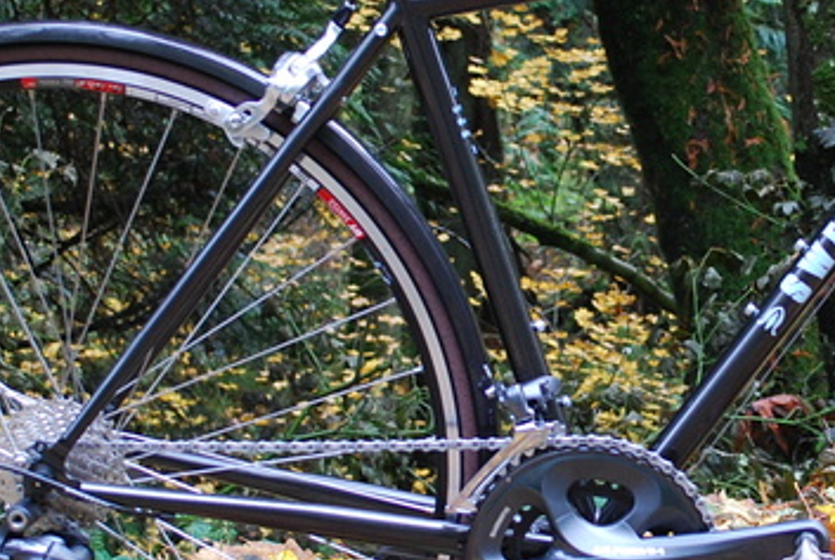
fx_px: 2371
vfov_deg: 13.5
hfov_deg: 19.8
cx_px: 667
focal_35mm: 102
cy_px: 266
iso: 400
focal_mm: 24
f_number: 4.2
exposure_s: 1/50
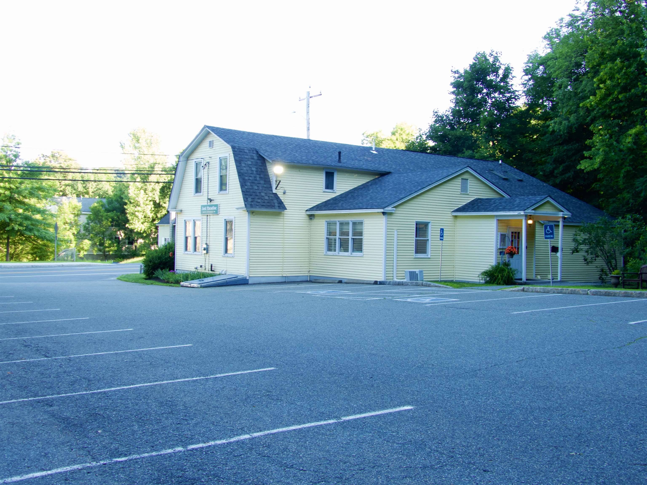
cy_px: 242
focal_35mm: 40
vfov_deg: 36.0
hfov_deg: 46.8
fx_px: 748
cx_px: 324
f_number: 3.2
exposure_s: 1/60
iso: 100
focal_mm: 7.1
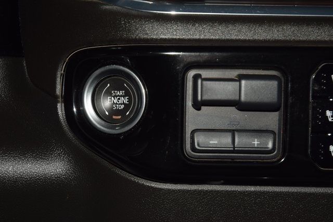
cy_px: 111
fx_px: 860
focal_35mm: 93
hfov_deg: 21.9
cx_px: 166
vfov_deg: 14.7
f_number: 8
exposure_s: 1/125
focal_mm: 62
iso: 100
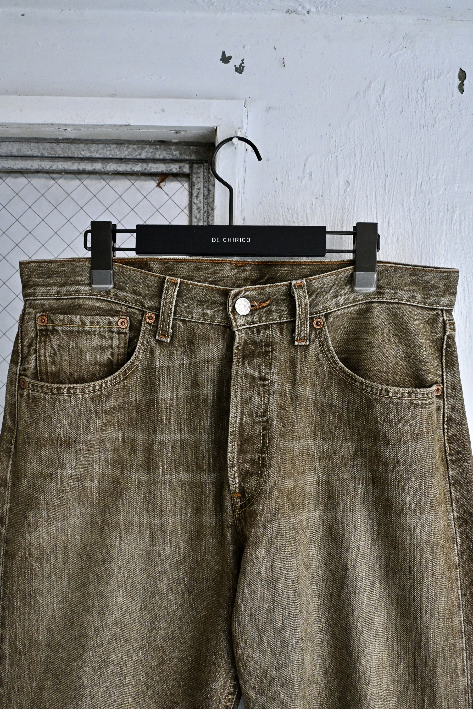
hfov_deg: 45.7
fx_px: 562
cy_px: 354
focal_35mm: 28
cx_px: 236
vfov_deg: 64.6
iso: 1600
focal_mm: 19
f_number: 4
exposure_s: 1/60
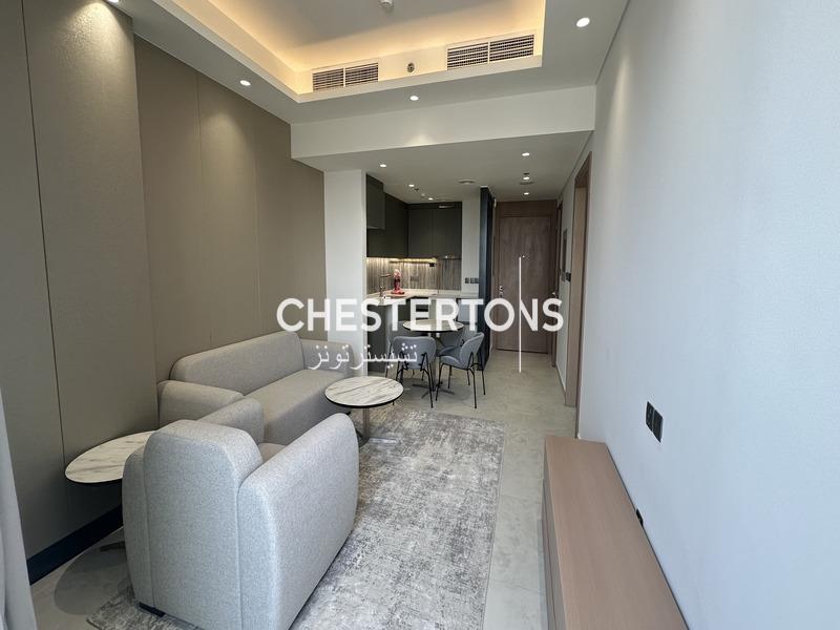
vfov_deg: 85.7
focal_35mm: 14
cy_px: 315
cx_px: 420
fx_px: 340
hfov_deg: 102.1
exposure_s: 1/99
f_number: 2.2
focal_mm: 2.22
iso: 64
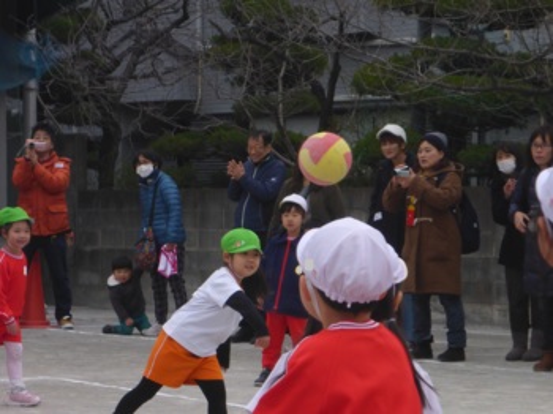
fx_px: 2251
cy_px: 207
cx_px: 276
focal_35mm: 141
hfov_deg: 14.0
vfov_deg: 10.5
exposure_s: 1/500
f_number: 5.9
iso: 250
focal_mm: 22.8
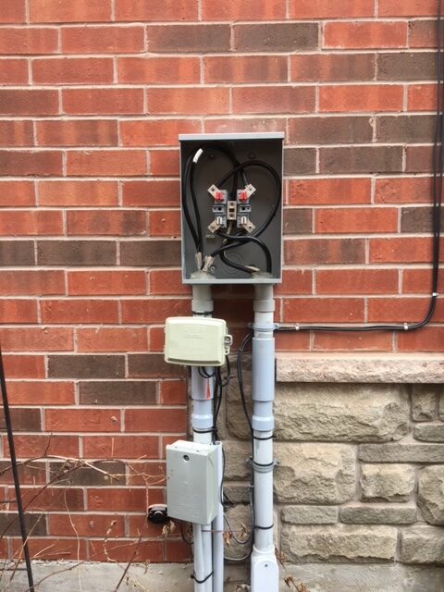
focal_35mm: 29
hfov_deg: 48.2
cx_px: 222
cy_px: 296
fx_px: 496
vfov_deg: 61.7
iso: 25
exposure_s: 1/120
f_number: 2.2
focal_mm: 4.15
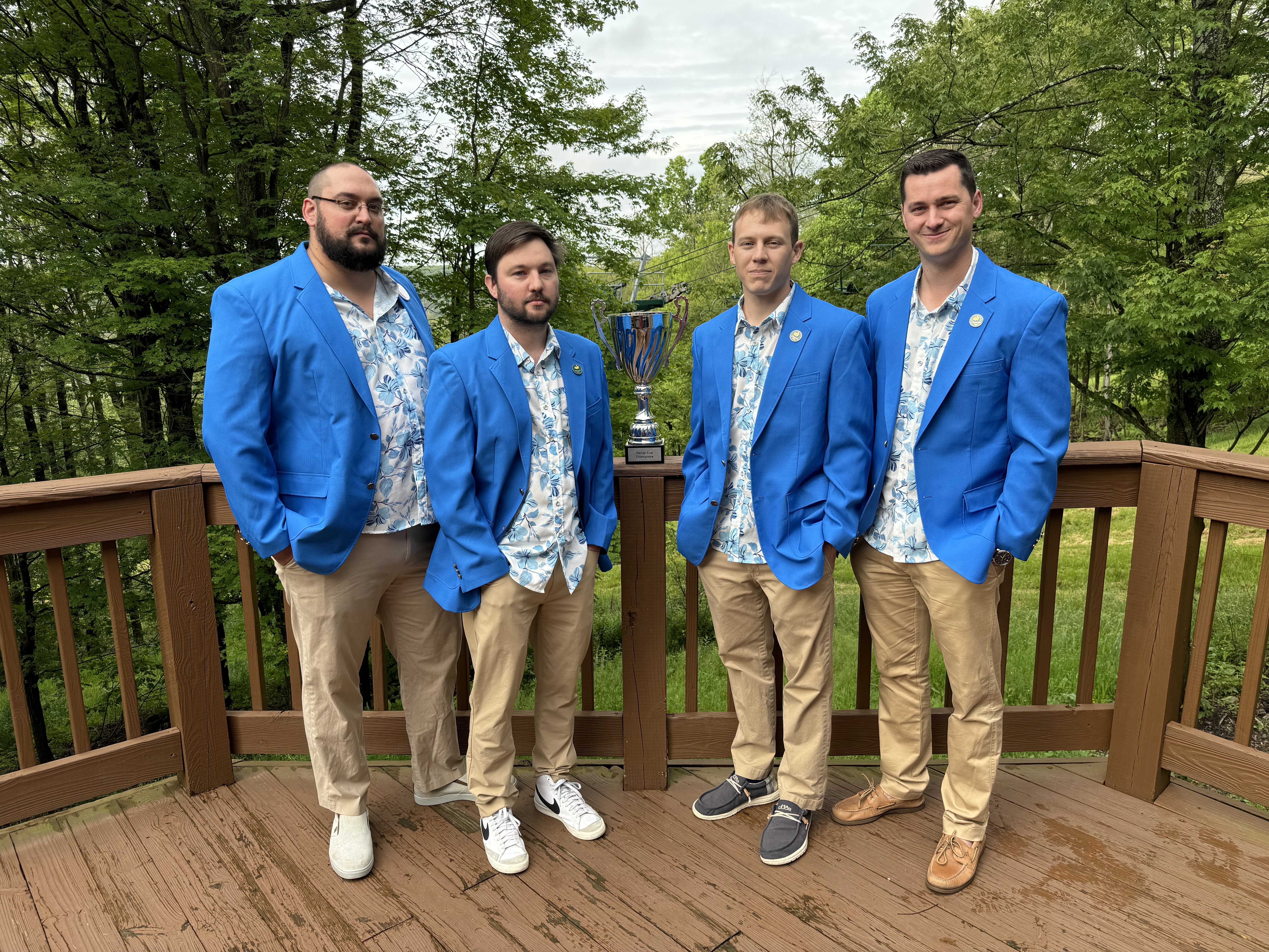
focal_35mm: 24
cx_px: 634
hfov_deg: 71.6
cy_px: 476
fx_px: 880
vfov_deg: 56.8
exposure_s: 1/495
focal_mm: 6.76
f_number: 1.78
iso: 80
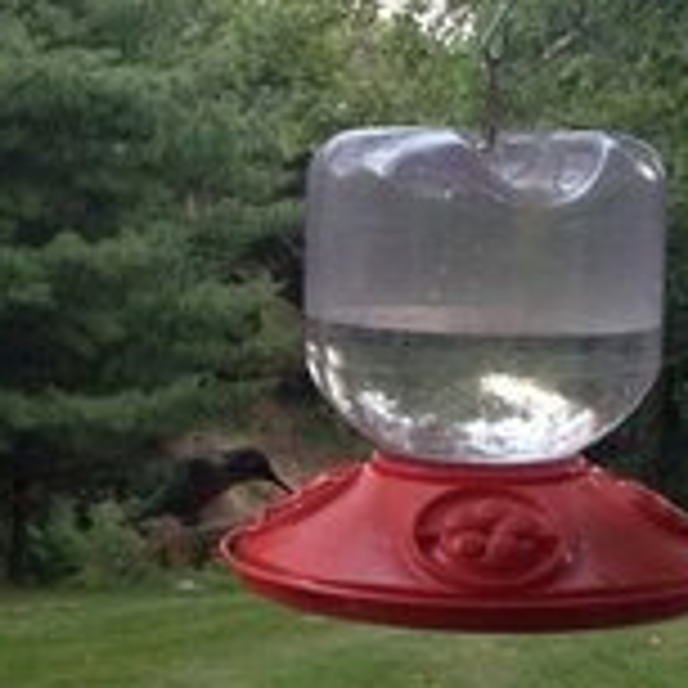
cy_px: 382
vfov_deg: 21.4
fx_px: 1821
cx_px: 328
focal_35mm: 81
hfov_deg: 21.4
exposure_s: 1/20
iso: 250
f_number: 2.4
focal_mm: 4.28
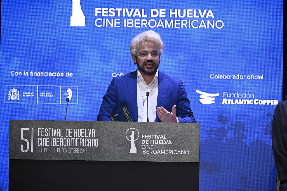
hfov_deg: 11.0
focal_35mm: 188
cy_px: 96
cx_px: 144
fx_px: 1494
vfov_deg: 7.3
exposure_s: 1/250
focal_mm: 125
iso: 2500
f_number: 6.3
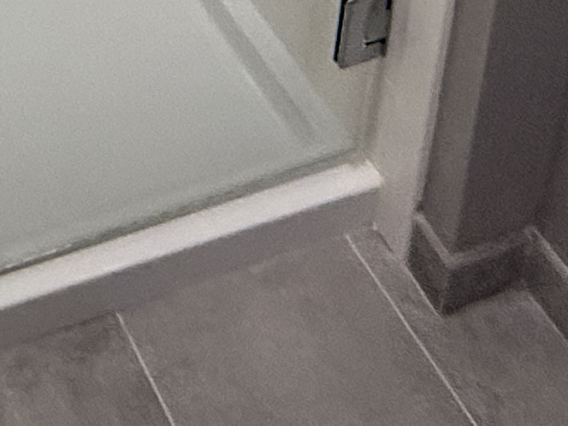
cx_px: -171
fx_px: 1395
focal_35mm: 85
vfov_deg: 11.4
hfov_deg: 20.9
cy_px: -804
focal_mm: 2.22
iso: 320
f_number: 2.2
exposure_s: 1/120
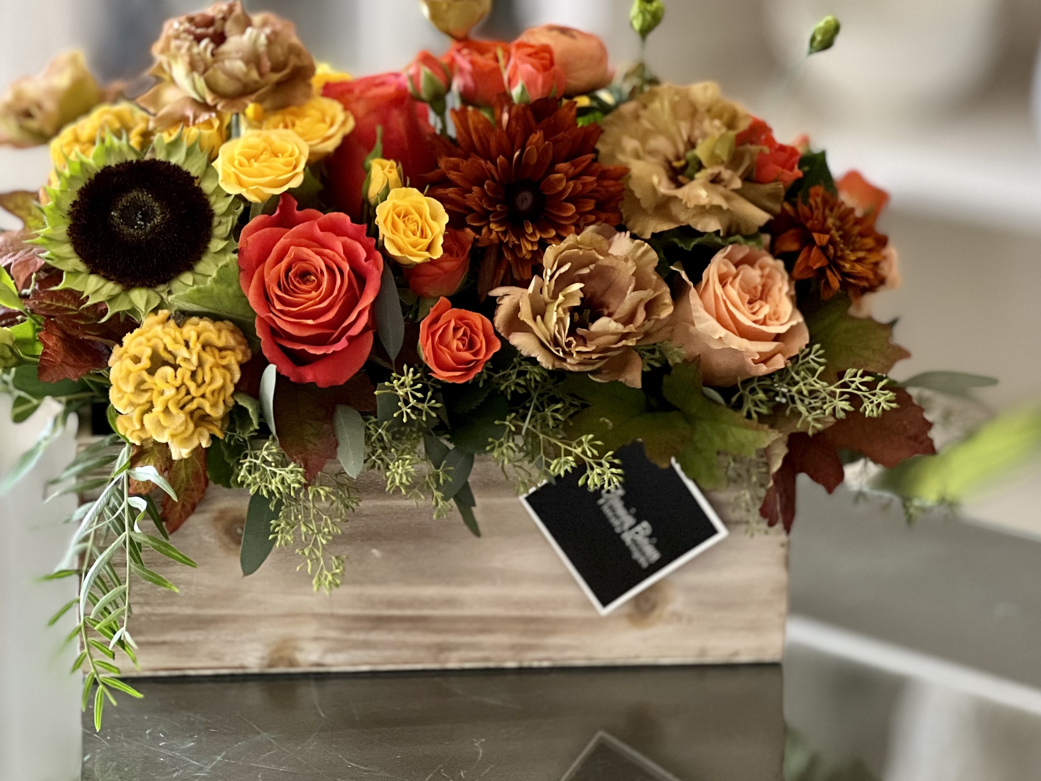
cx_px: 458
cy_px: 335
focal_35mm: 90
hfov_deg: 21.8
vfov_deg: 16.4
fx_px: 2707
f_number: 2.8
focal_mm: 9
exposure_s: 1/40
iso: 160
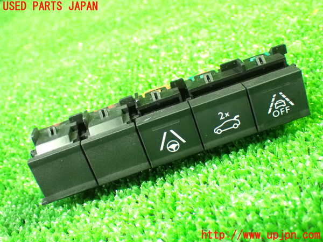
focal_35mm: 44
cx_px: 162
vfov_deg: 32.9
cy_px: 121
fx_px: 411
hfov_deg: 42.9
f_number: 2.9
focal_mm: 7.84
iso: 1600
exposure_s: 1/15
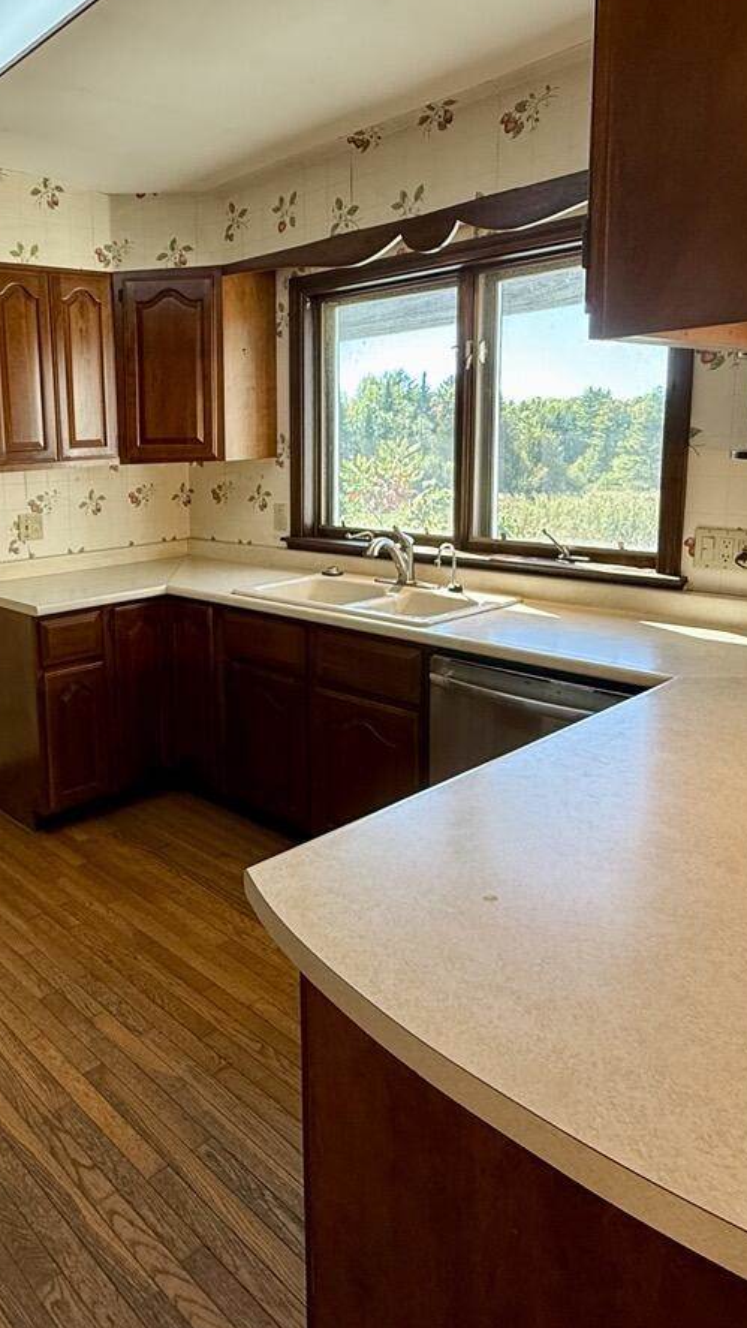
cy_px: 623
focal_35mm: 22
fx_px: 775
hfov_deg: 49.0
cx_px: 168
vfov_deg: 81.1
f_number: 2.2
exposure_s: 1/120
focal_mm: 2.22
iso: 125
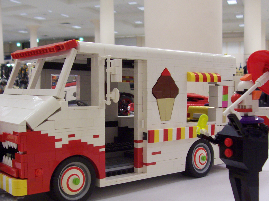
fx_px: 381
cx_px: 119
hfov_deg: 38.9
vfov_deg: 29.5
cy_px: 133
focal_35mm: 49
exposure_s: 1/32
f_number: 2.7
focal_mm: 5.6
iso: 154
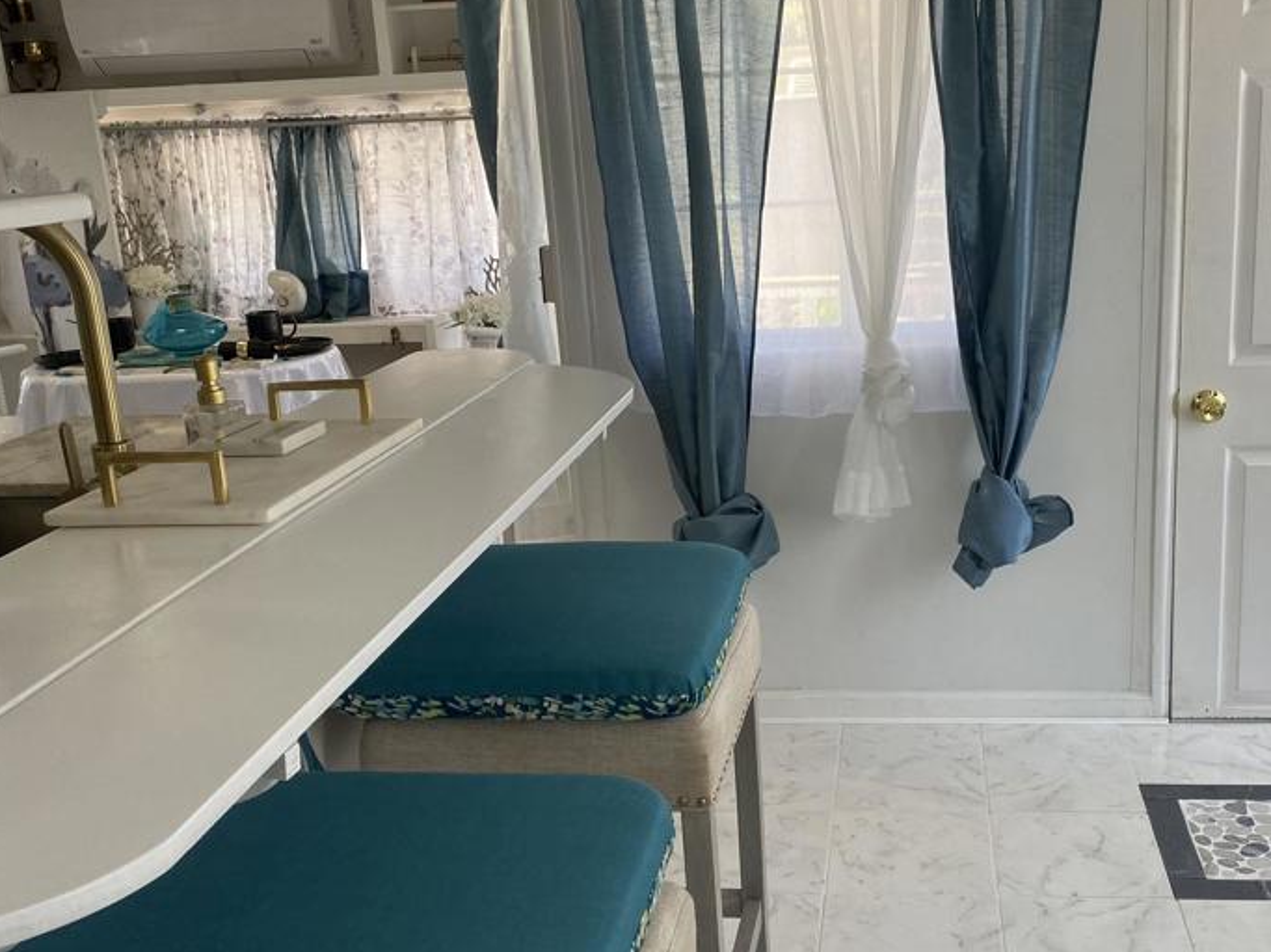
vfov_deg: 36.8
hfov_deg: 47.4
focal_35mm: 39
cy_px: 493
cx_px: 795
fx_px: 1432
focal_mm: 4.25
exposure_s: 1/121
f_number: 1.8
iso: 64
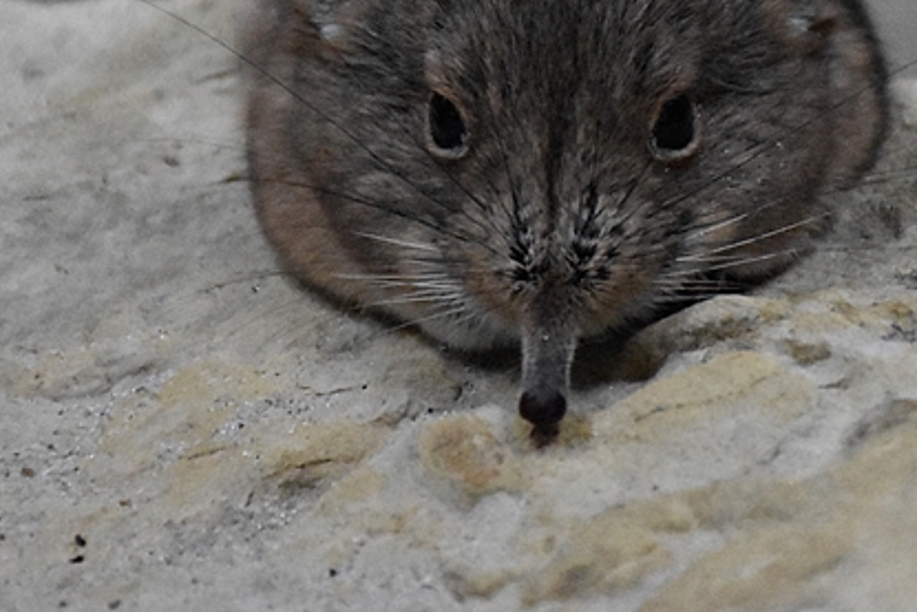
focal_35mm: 518
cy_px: 32
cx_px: 557
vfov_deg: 2.7
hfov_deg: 4.0
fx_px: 13198
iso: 7200
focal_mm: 140
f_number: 5.6
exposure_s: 1/500
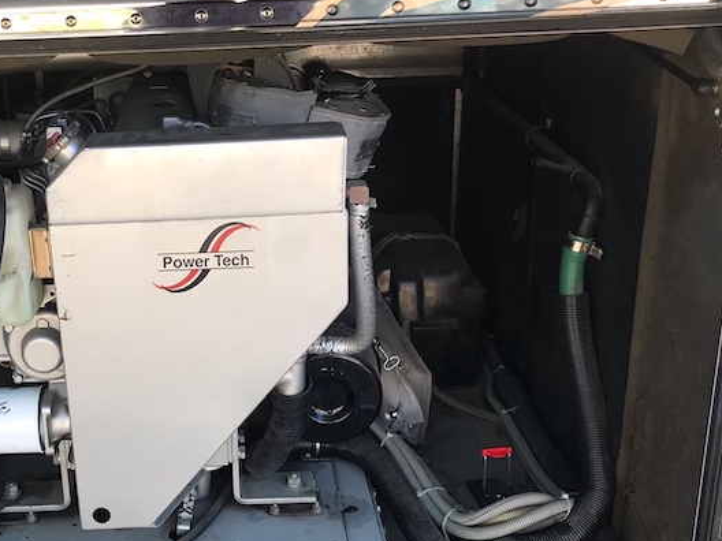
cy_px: 306
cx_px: 204
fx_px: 1105
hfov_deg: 35.6
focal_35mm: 53
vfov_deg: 27.5
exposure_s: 1/120
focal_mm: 3.99
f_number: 1.8
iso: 20
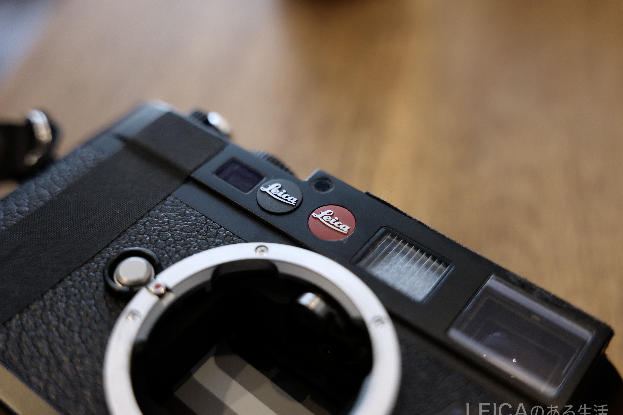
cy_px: 210
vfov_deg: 29.9
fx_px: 779
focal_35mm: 45
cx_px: 314
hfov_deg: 43.6
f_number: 3.2
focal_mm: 44
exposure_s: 1/125
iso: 1600
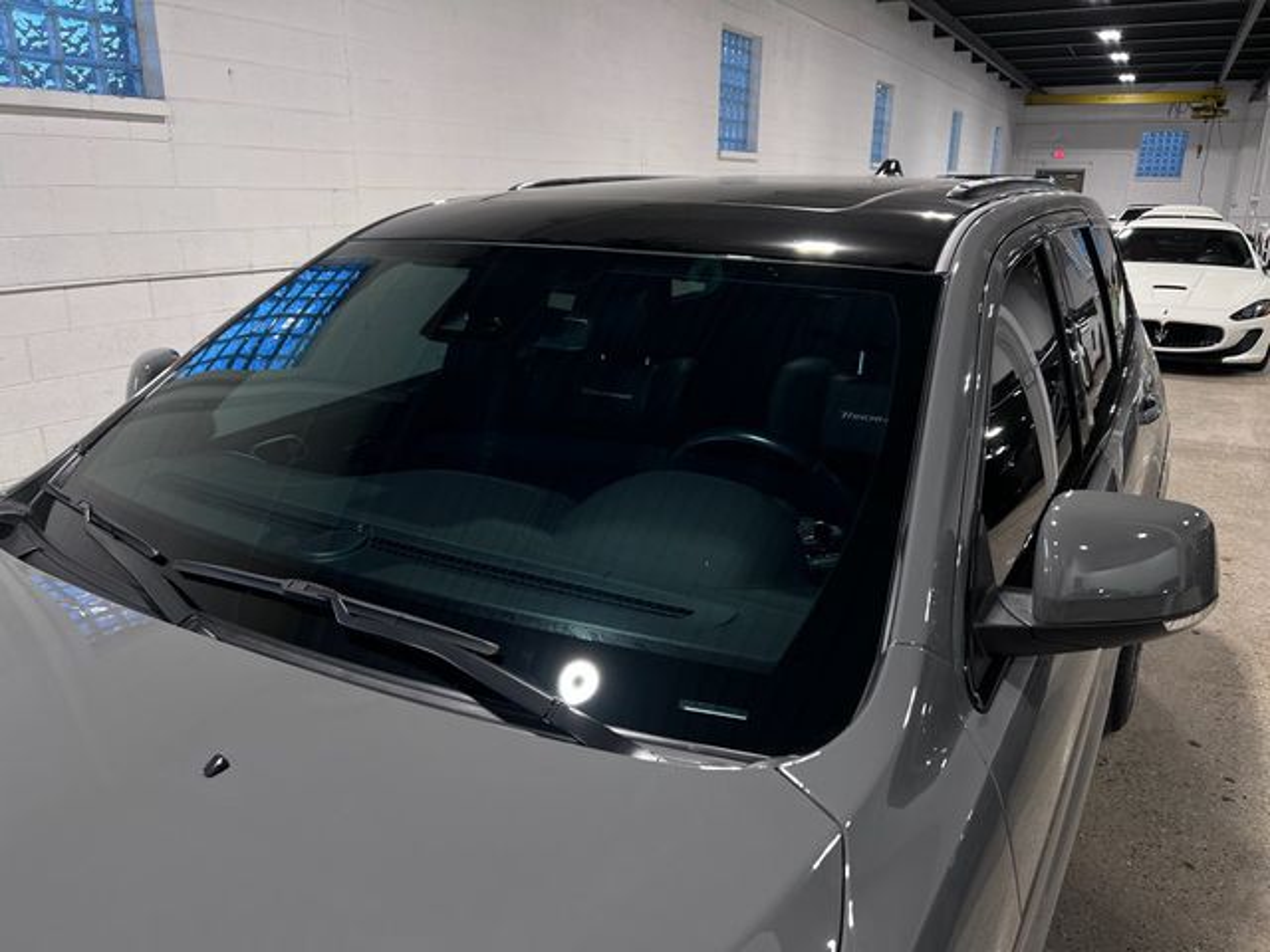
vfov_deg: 53.1
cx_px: 635
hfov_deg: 67.3
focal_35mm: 26
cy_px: 476
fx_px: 954
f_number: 1.5
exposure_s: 1/60
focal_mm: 5.7
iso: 80
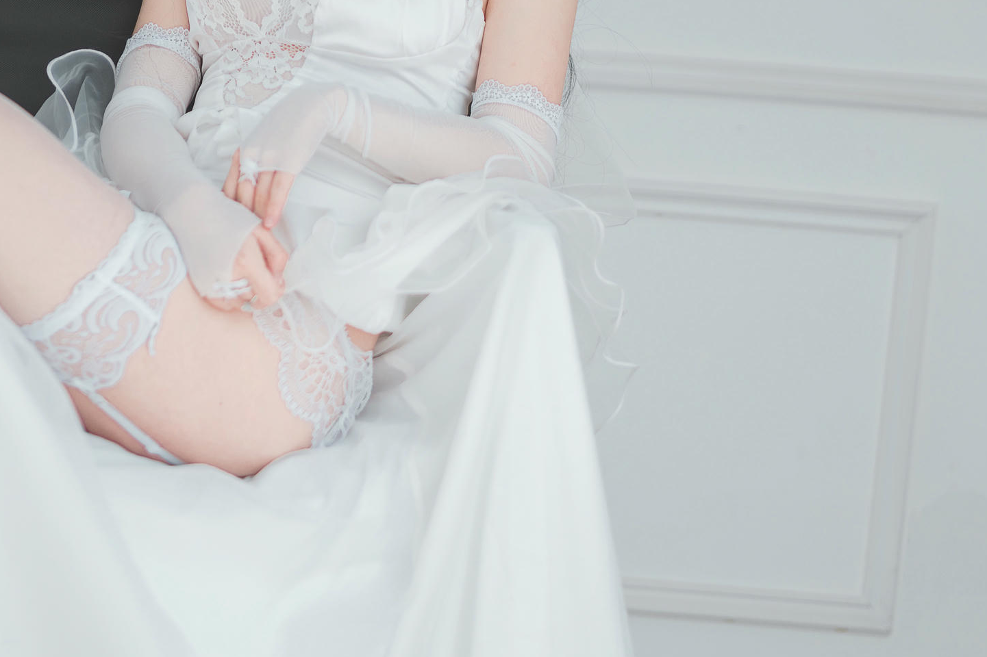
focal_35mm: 177
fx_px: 4851
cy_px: 18
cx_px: -10
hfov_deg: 11.5
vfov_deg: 7.7
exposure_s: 1/100
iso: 100
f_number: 2
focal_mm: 85
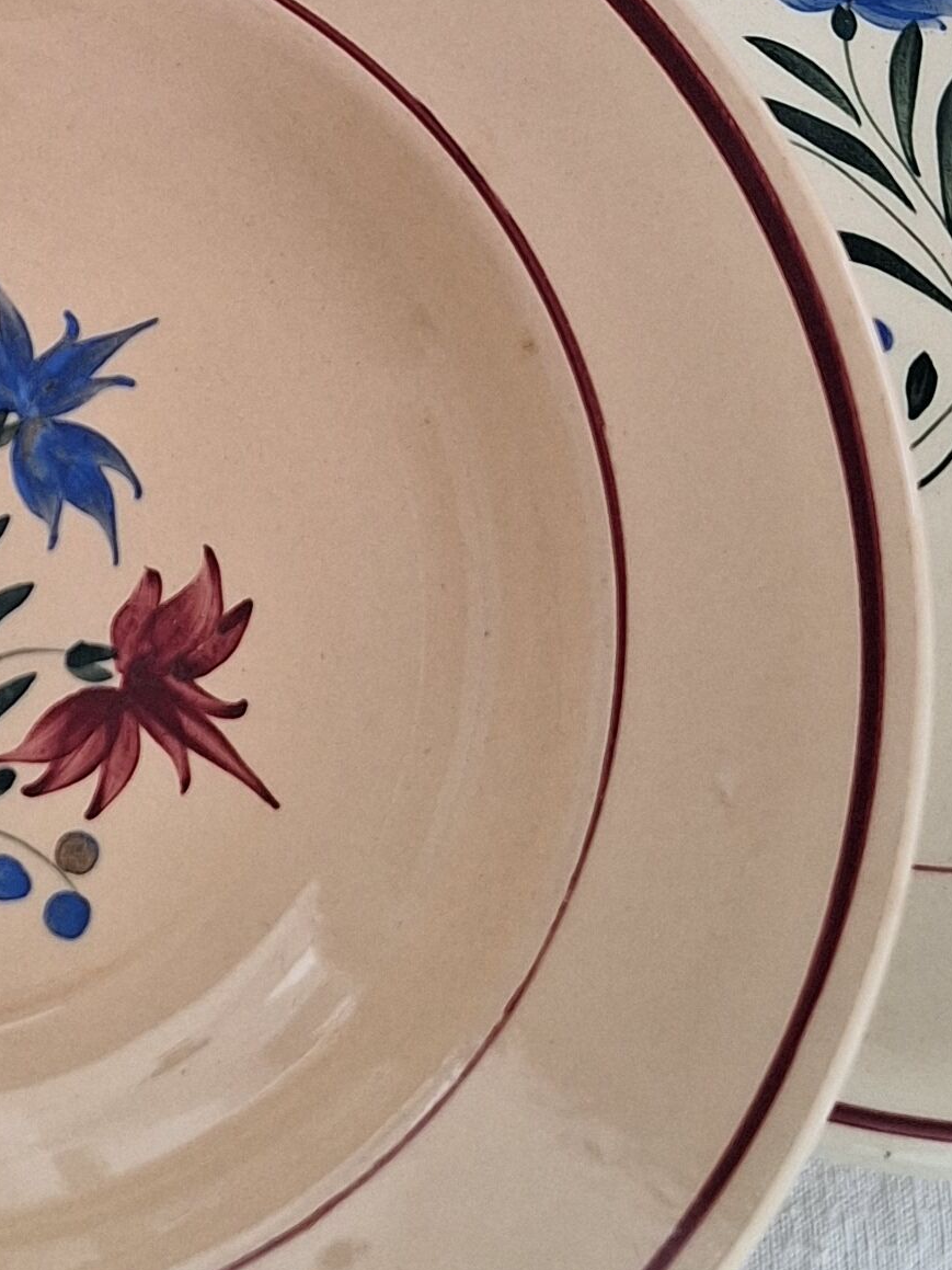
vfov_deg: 23.0
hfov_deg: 17.4
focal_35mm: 81
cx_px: -170
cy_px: -56
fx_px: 2971
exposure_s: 1/100
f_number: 1.8
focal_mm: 5.54
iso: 64
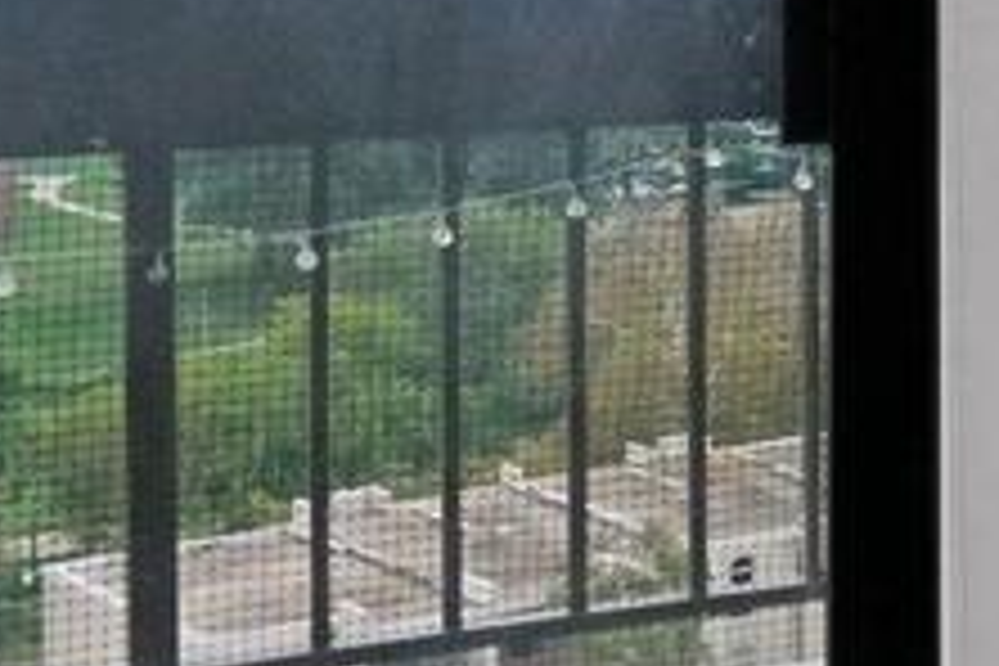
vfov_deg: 12.6
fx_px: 2886
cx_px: 2268
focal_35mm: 104
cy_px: -288
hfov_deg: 14.4
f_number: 8
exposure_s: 1/160
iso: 1250
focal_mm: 16
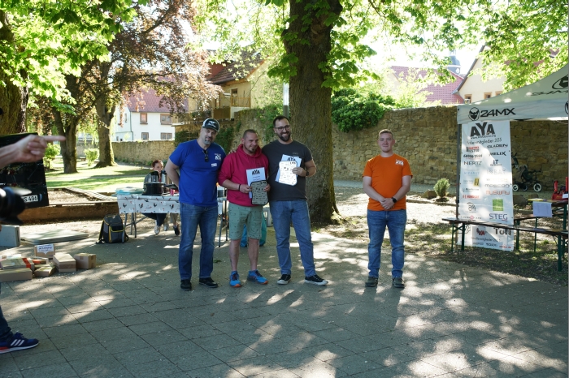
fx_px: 553
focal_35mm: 35
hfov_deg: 54.5
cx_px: 284
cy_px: 189
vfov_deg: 37.8
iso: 500
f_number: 4.5
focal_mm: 35
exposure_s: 1/250
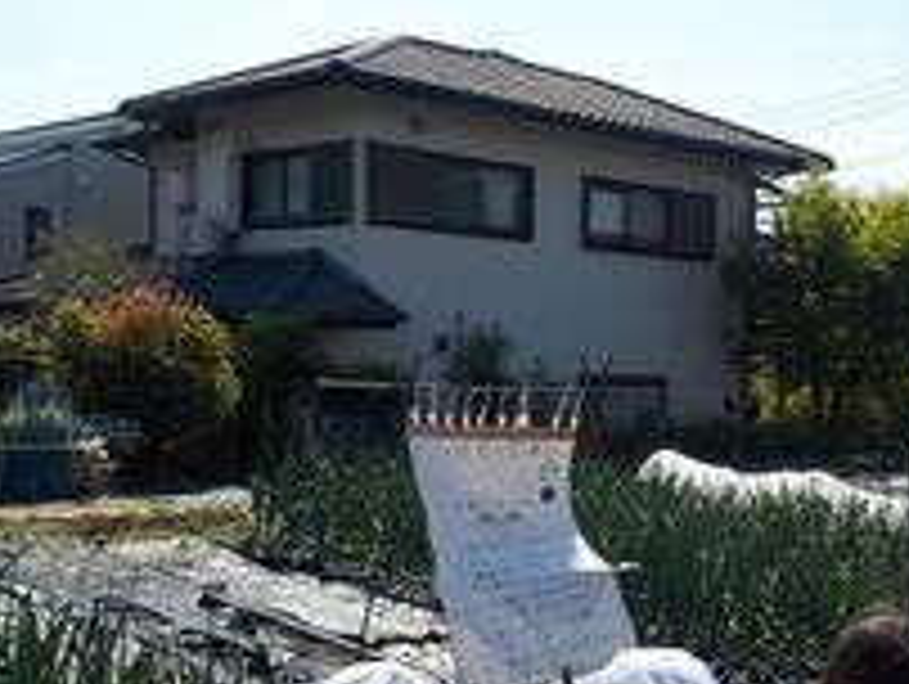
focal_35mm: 52
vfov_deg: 27.7
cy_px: 506
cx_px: 752
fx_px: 1367
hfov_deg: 35.4
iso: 125
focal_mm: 4.1
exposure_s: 1/1250
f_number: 3.3
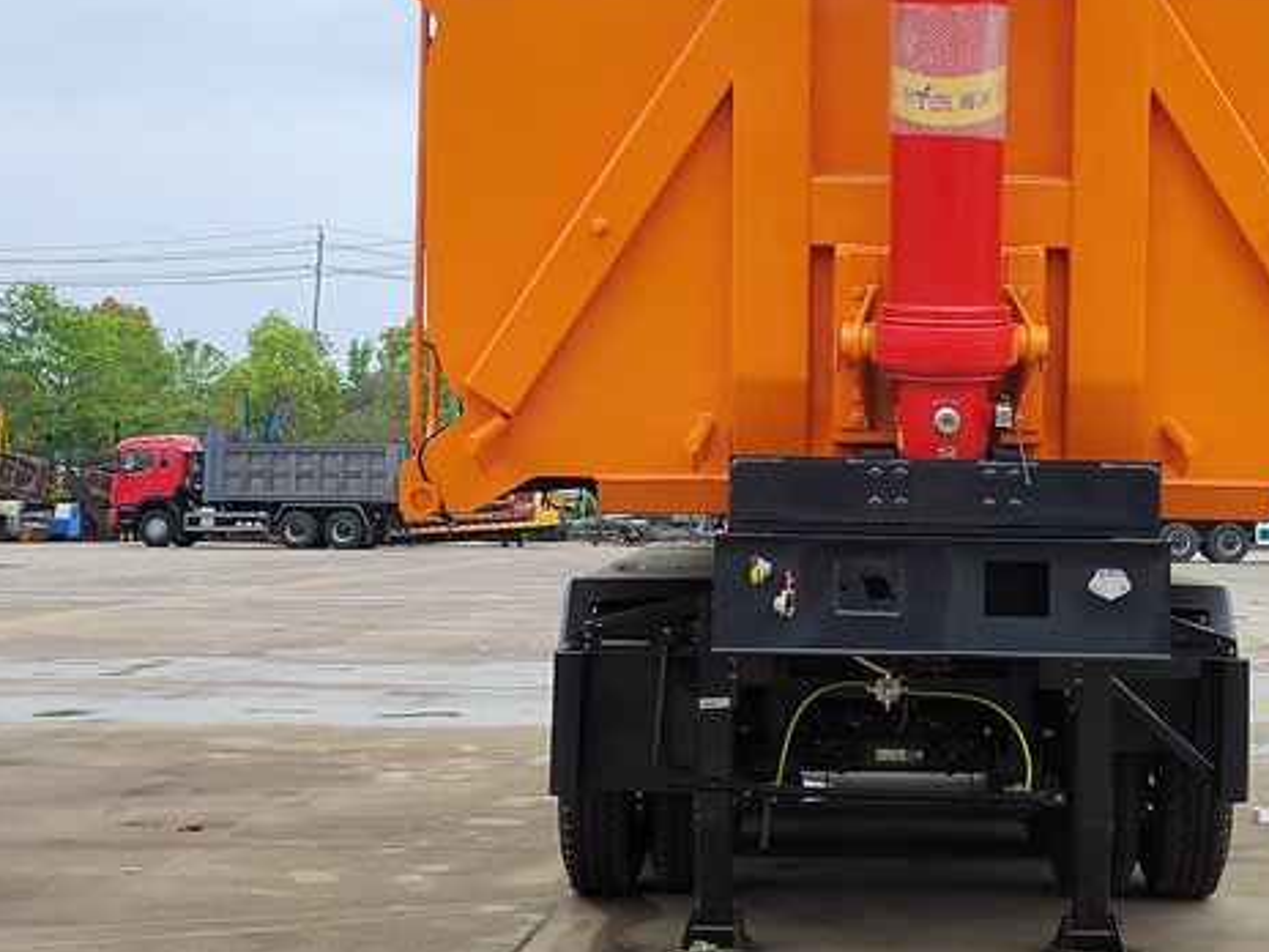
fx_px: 2529
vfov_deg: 21.2
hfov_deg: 28.0
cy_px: 317
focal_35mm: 69
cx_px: 864
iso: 100
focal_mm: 5.52
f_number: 1.9
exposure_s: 1/227
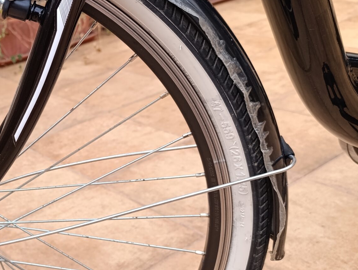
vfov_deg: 28.1
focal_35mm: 52
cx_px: 28
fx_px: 539
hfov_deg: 34.5
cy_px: 157
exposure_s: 1/157
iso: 50
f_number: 1.6
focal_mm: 6.14
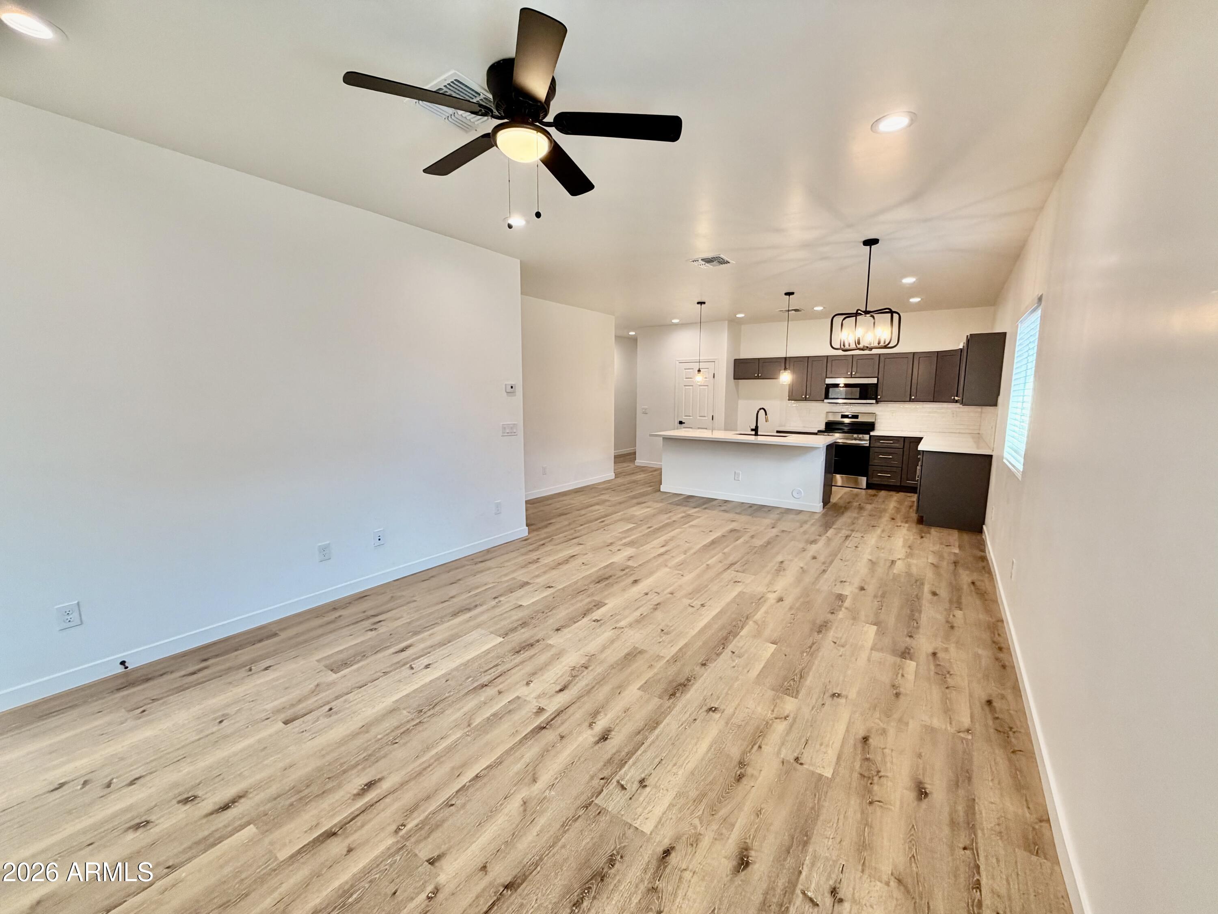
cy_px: 457
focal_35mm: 14
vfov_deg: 85.7
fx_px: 493
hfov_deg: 102.1
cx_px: 609
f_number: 2.2
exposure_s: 1/120
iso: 160
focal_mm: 2.22
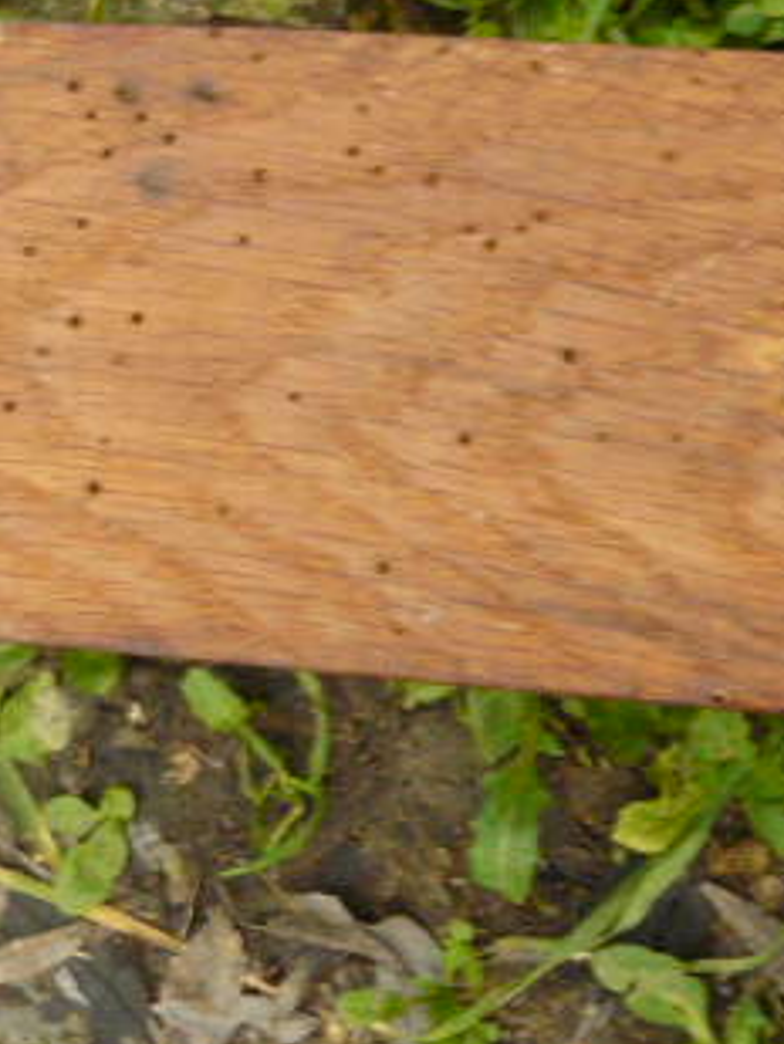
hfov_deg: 24.8
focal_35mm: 58
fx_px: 1750
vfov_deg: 33.0
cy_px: 362
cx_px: 159
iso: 400
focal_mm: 4.6
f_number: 8
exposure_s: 1/30
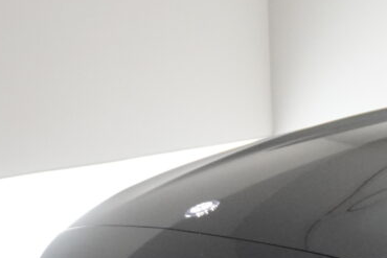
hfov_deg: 8.6
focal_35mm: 218
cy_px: 237
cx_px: 906
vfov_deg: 6.3
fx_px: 2344
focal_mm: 28
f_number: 4.5
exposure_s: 1/160
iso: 2000
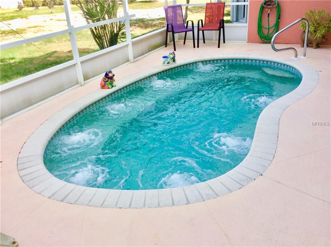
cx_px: 166
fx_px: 305
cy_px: 124
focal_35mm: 32
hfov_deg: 56.9
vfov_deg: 44.0
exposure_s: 1/312
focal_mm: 3.3
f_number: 2.4
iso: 32
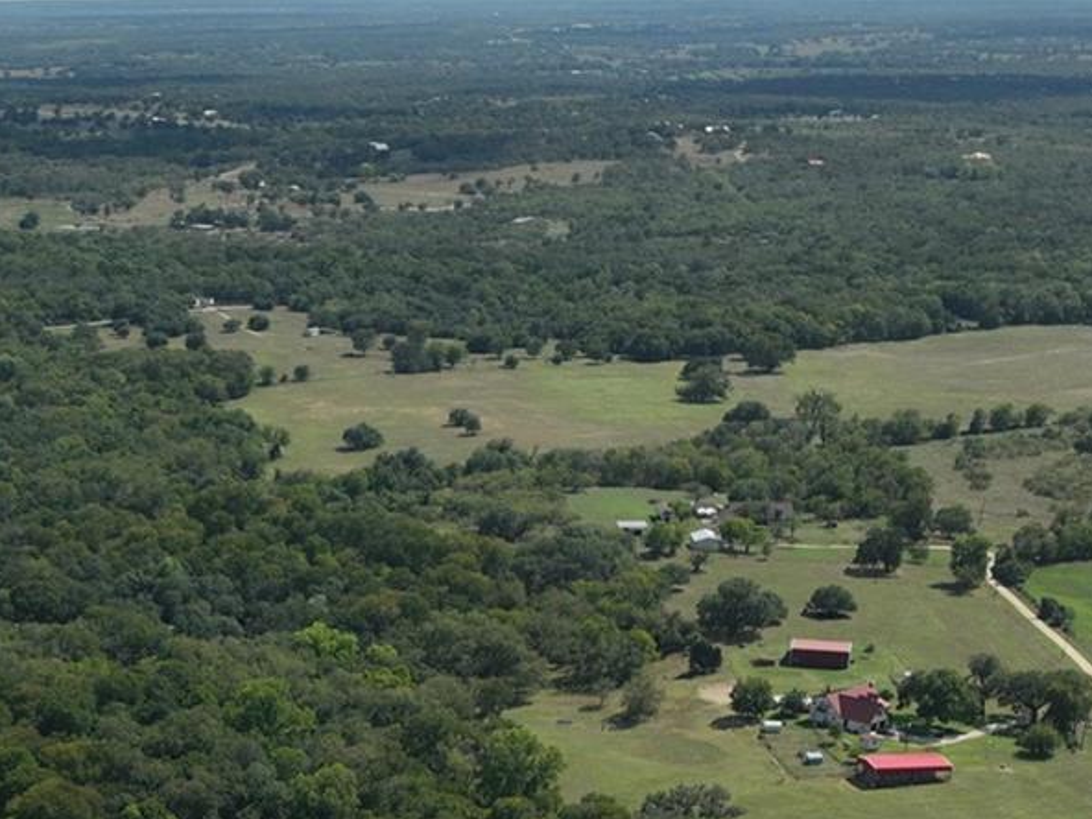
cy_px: 1027
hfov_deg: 22.3
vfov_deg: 16.9
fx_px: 2618
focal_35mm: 83
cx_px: -107
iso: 130
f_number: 2.8
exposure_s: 1/4000
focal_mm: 12.29
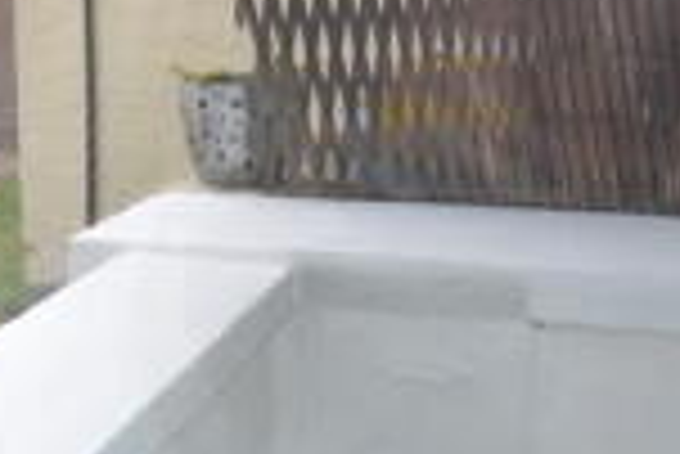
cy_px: 227
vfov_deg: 21.0
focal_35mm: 65
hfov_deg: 30.5
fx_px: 1229
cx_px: 182
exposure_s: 1/200
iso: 100
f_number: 4.5
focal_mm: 10
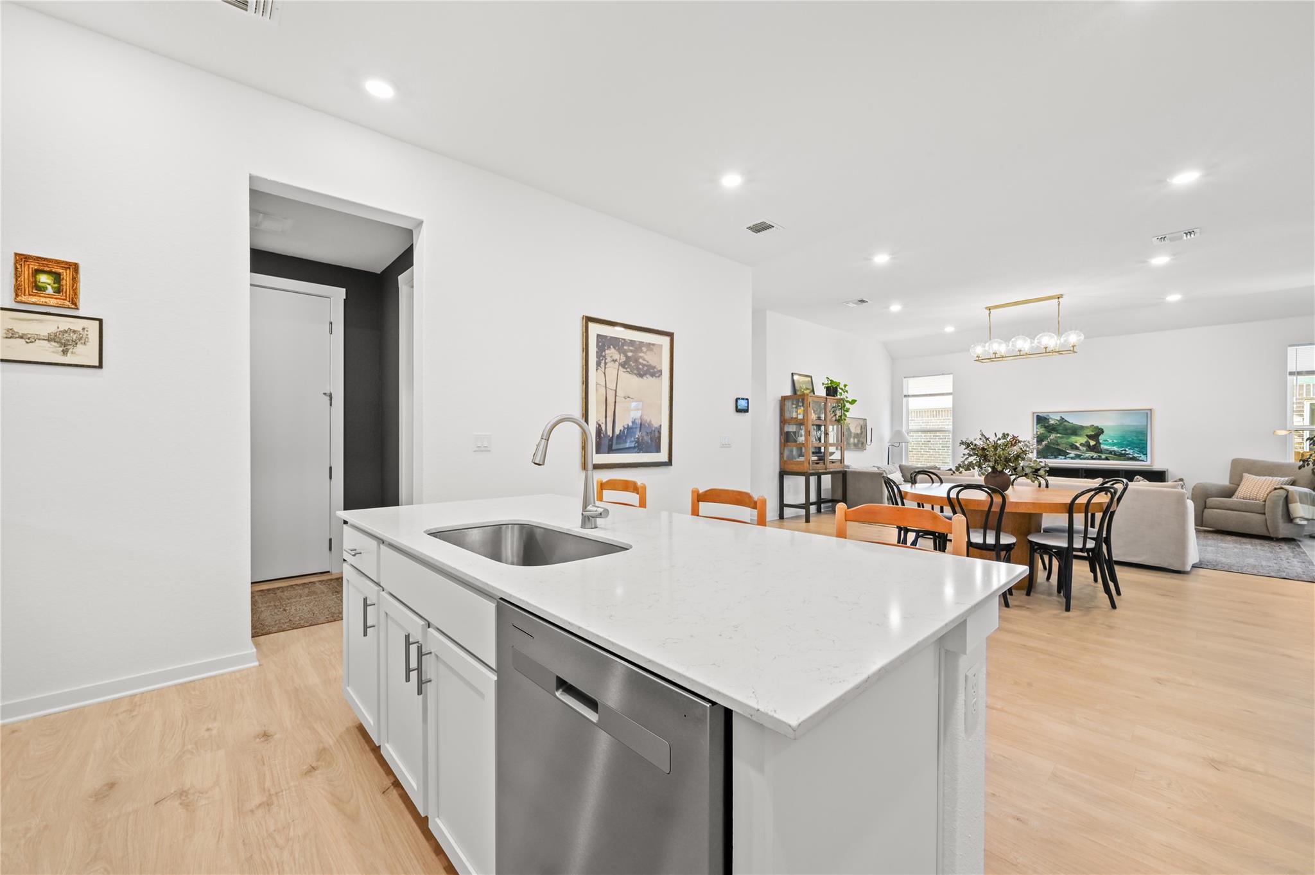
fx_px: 511
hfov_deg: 104.3
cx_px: 658
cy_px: 438
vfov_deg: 81.1
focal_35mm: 14
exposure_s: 1/1.67
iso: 200
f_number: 14
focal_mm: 14
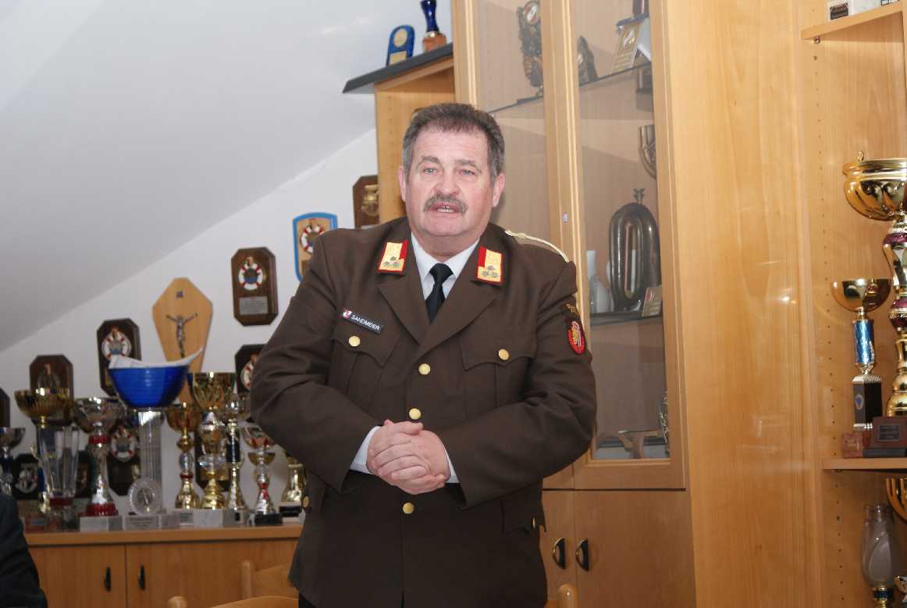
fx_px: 2649
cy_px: 304
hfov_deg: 19.4
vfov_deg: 13.1
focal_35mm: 105
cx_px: 454
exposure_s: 1/125
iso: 400
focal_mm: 70
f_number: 5.6
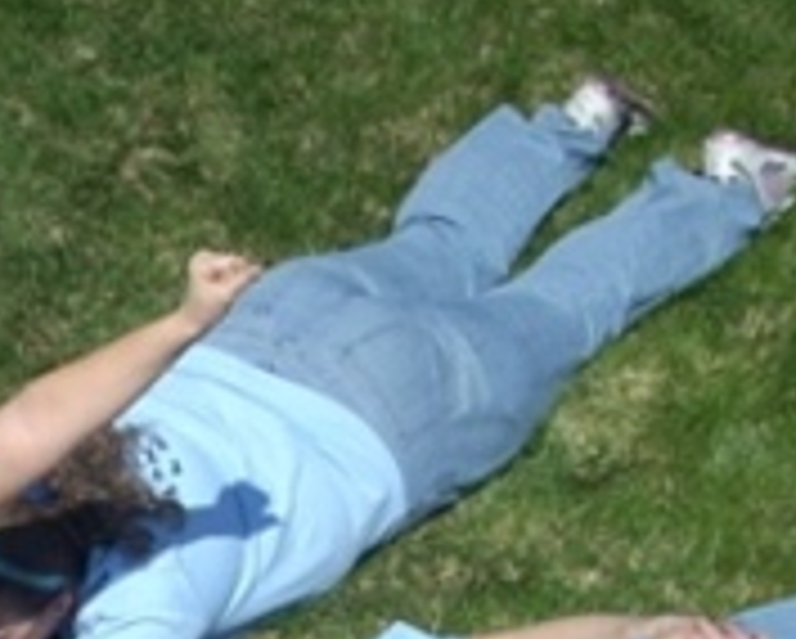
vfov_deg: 10.3
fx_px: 3467
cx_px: -175
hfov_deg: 12.8
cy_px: 824
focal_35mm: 147
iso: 64
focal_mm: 6.2
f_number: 5.6
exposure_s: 1/402
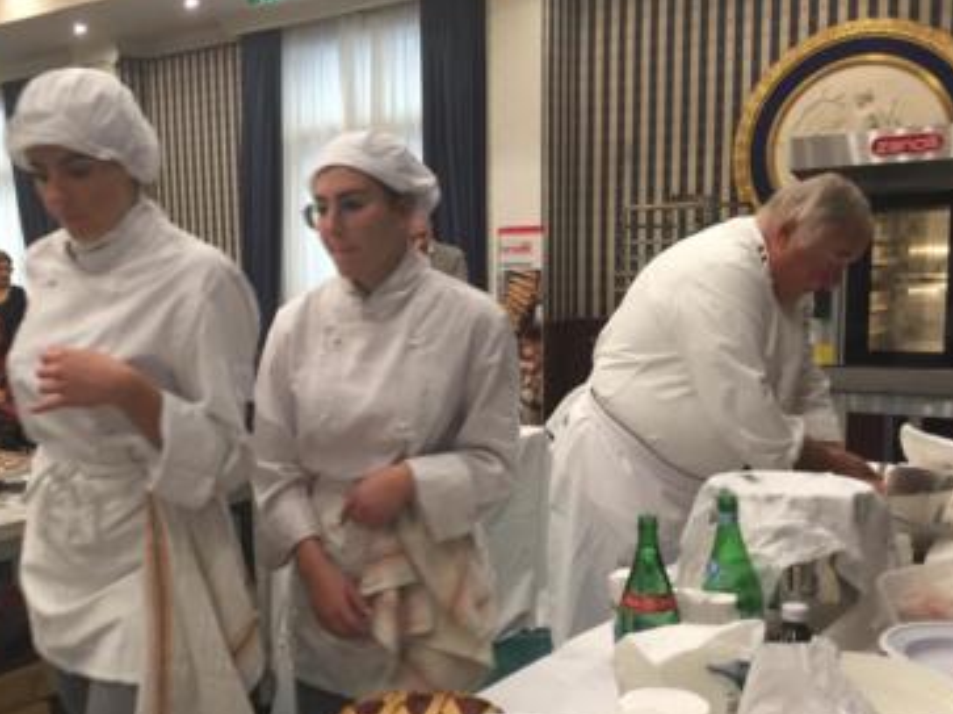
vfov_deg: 35.8
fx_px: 1101
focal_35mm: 40
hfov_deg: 46.2
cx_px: 326
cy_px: 427
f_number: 2.2
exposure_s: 1/33
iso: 100
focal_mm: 4.15
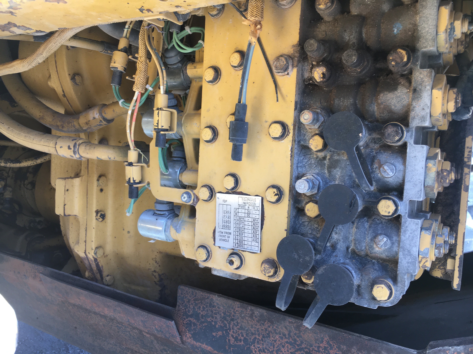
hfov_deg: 61.7
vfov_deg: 48.2
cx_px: 236
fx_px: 396
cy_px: 177
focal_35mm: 29
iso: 32
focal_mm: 4.15
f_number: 2.2
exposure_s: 1/120
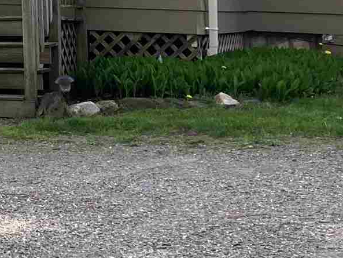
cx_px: -201
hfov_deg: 12.8
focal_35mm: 145
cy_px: -143
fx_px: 1437
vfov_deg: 9.9
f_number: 1.8
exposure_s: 1/412
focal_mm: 3.99
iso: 20
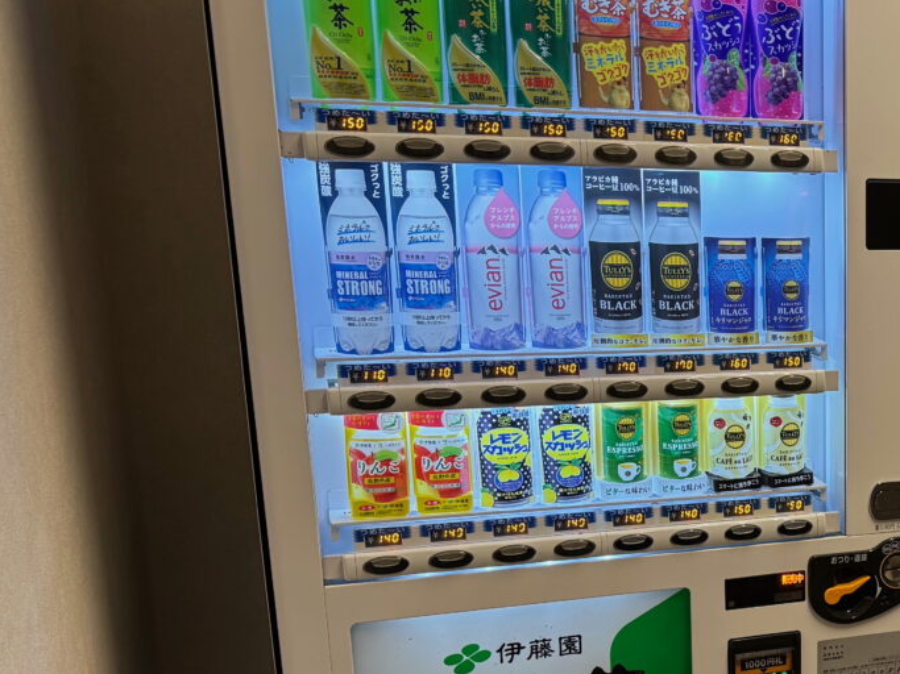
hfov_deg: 49.4
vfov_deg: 39.5
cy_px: 280
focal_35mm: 36
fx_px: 936
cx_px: 668
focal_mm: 6.76
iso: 160
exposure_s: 1/120
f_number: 1.78
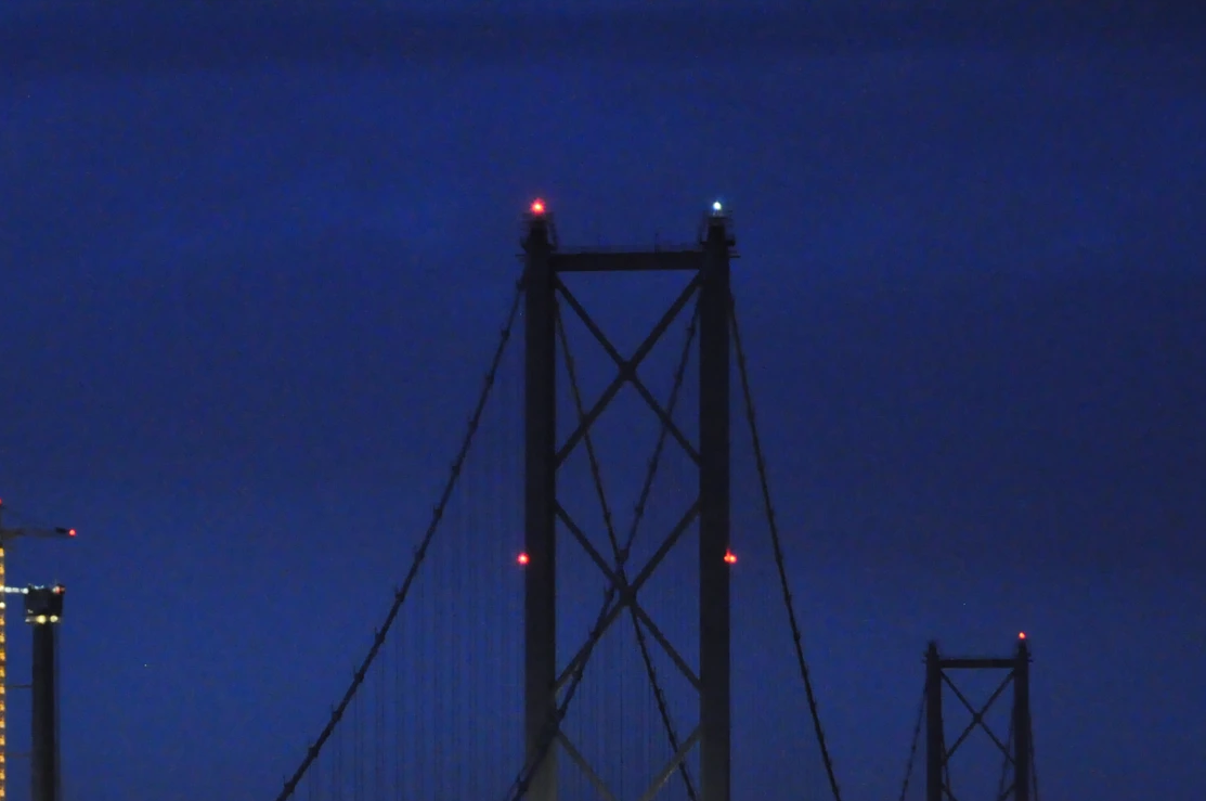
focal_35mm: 220
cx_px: 364
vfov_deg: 6.2
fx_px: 7356
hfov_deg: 9.4
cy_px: 689
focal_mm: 85
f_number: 5.6
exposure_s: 1/10
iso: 3200
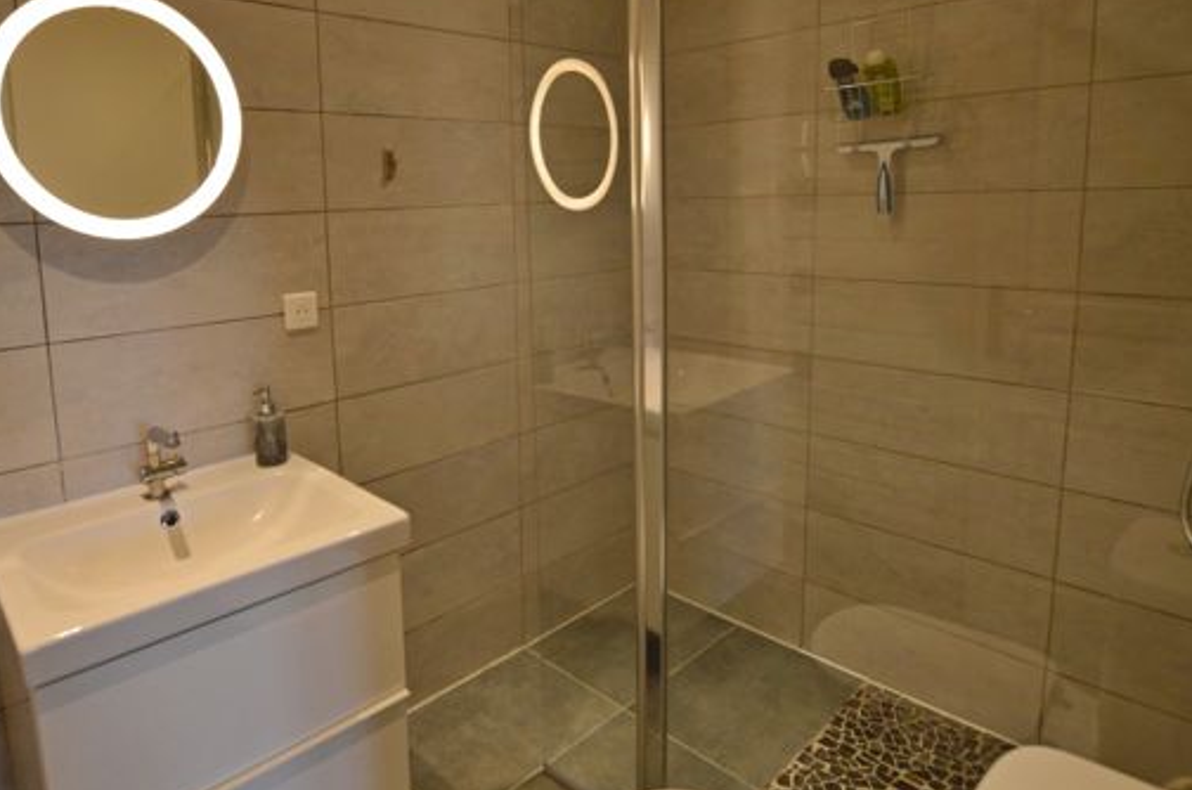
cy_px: 296
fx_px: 694
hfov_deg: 80.4
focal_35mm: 21
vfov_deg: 58.5
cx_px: 481
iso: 400
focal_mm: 10
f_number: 4.5
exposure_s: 1/80
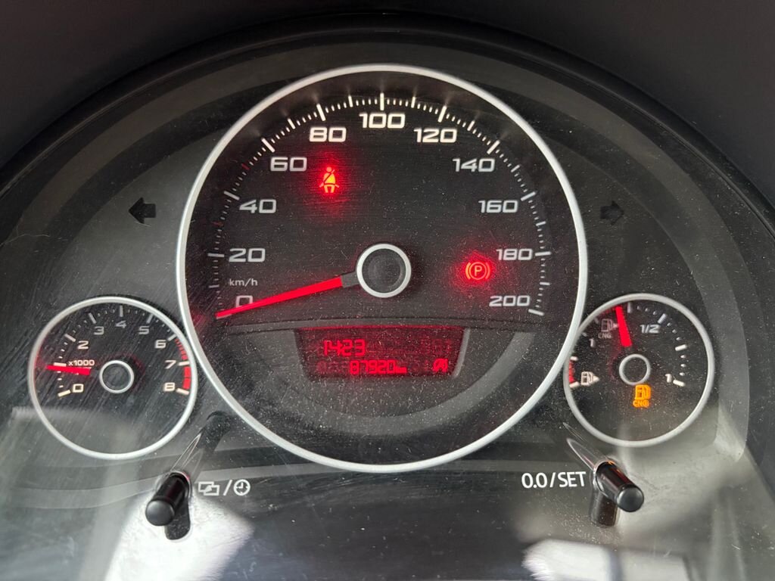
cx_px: 388
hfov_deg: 67.3
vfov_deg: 53.1
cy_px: 290
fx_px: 582
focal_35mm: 26
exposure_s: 1/40
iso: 640
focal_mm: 5.96
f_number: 1.6
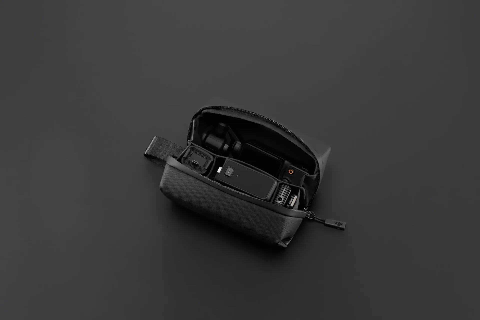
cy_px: 160
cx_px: 240
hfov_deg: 24.5
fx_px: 1107
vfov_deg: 16.5
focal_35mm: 83
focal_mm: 83
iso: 100
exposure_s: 1/160
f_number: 13
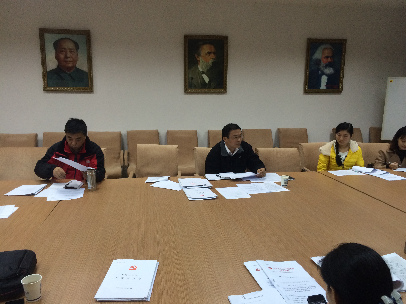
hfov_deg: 61.7
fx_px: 340
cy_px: 152
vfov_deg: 48.2
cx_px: 203
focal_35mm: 29
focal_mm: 4.15
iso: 80
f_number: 2.2
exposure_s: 1/33
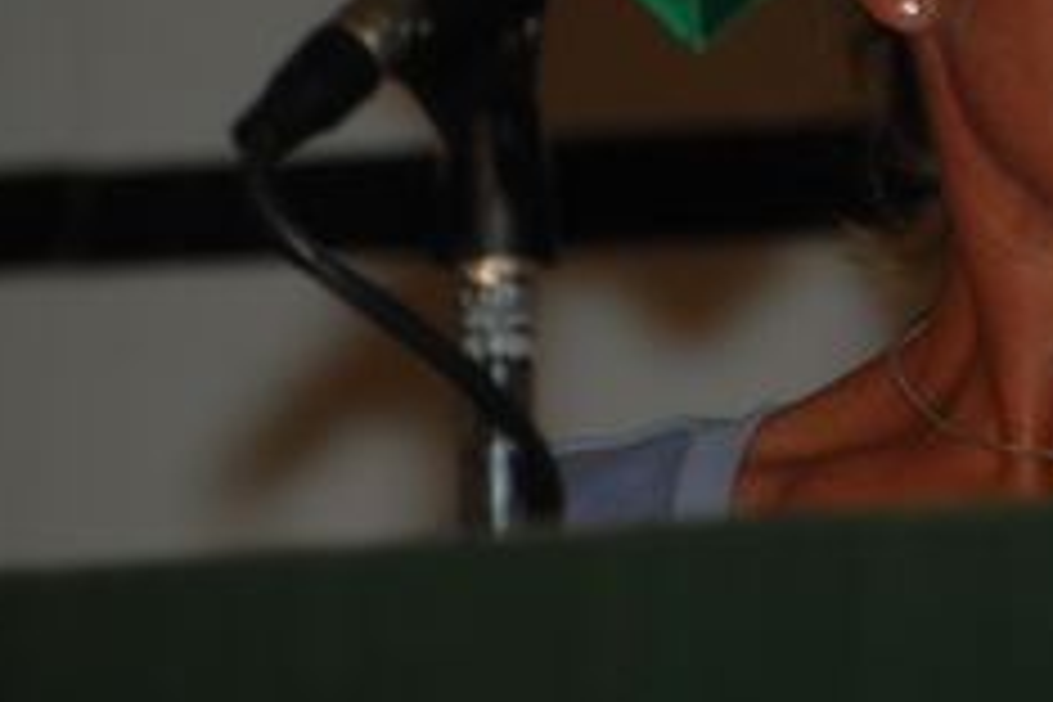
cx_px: 1192
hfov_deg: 2.5
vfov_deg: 1.7
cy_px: -178
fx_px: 23925
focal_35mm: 818
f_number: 5.6
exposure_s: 1/125
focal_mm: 200
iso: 200
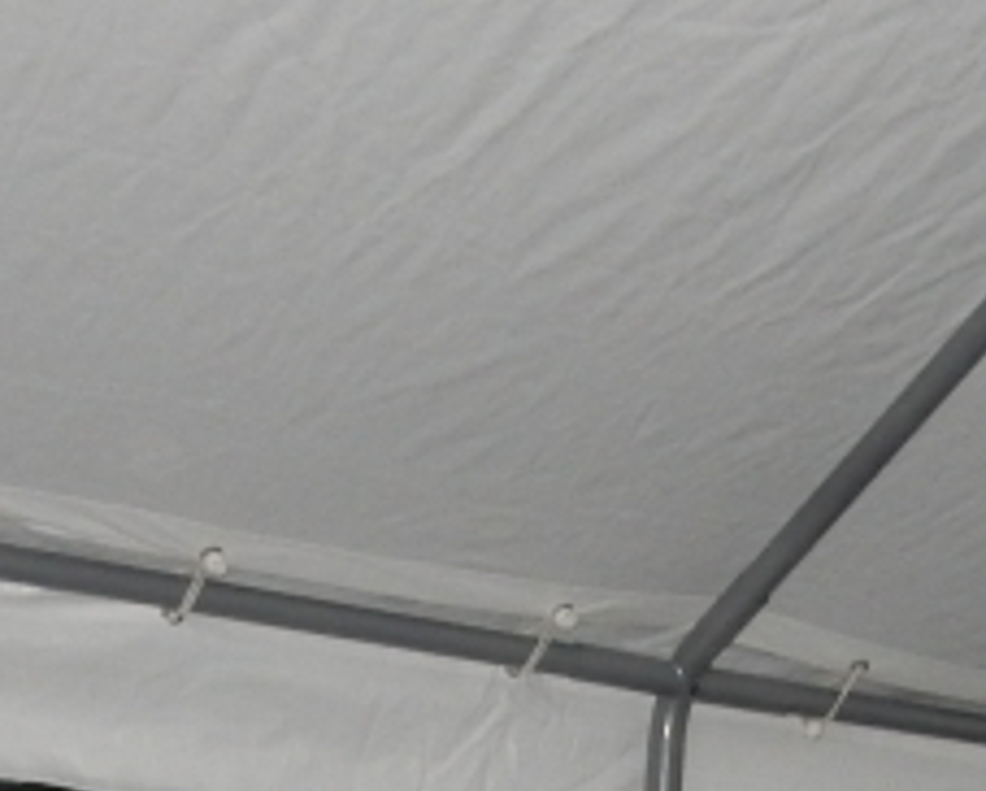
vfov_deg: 13.4
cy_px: 1100
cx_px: 1082
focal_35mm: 110
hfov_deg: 16.9
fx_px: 3213
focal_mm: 4.5
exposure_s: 1/30
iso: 320
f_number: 3.7
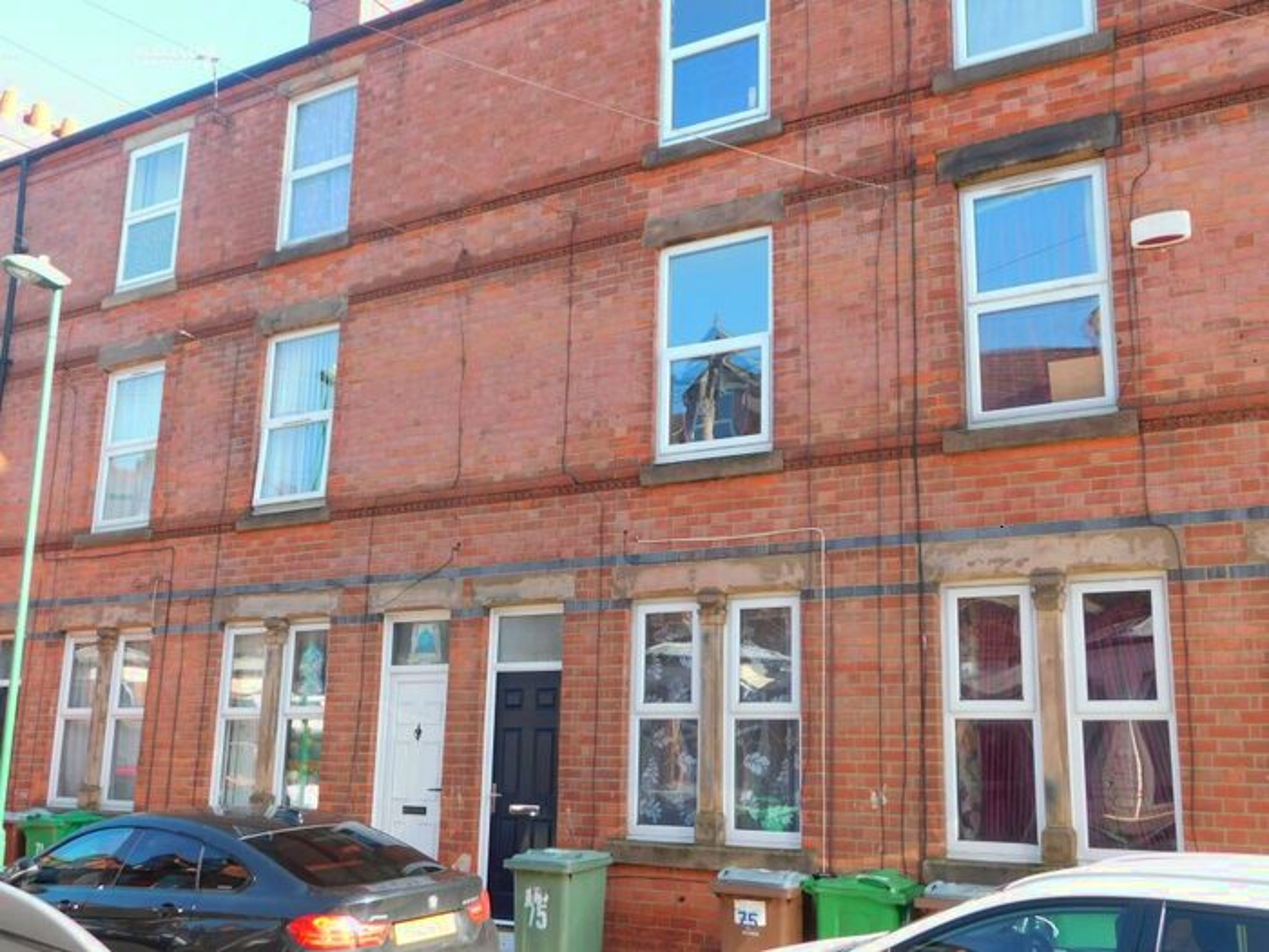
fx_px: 1320
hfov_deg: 51.4
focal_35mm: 36
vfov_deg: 39.7
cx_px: 634
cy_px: 476
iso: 125
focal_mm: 6.3
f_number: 3.5
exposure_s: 1/160
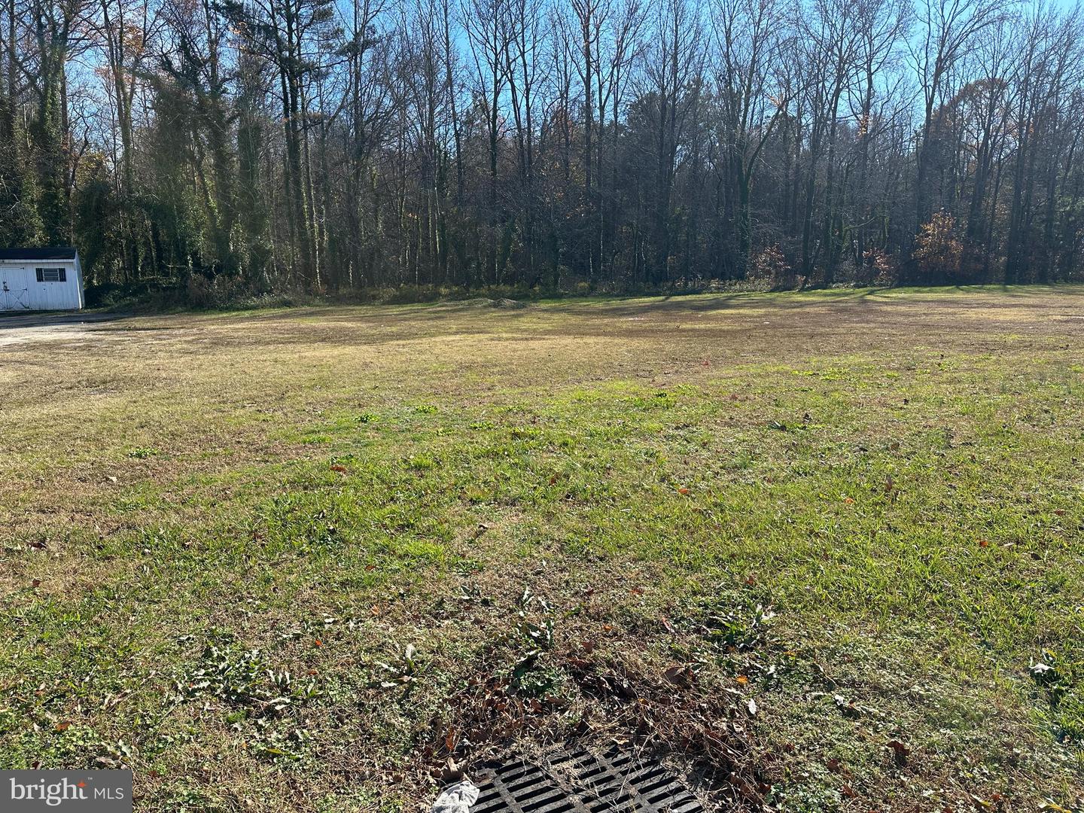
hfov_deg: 71.6
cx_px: 542
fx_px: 752
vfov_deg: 56.8
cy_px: 406
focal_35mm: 24
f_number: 1.78
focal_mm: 6.86
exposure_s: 1/2591
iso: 80
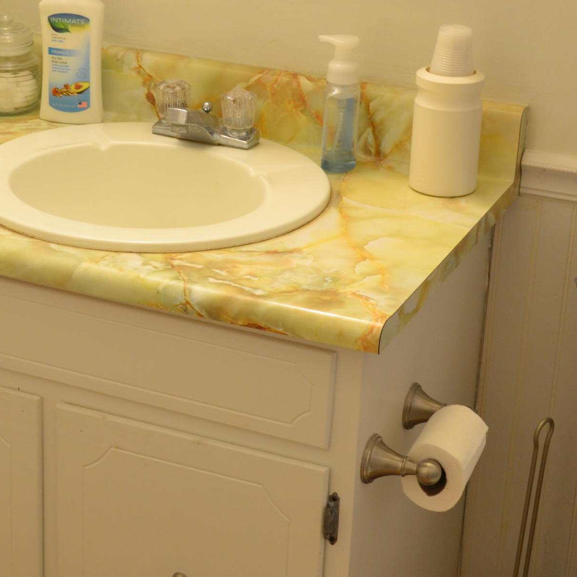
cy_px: 233
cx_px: 187
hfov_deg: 20.8
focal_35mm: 83
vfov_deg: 20.9
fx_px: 1565
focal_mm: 26
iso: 400
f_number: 4.2
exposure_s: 1/15
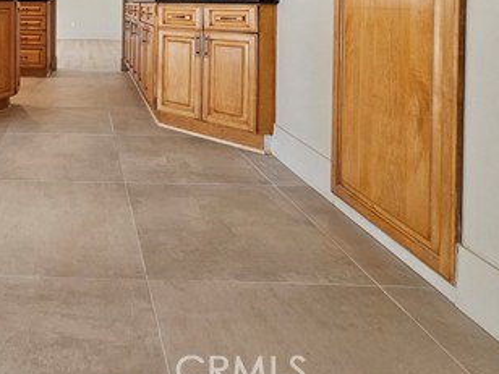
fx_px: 389
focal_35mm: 27
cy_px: 5
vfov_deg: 44.2
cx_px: 71
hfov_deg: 58.1
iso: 125
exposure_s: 1/77.4
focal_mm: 2.2
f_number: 2.2
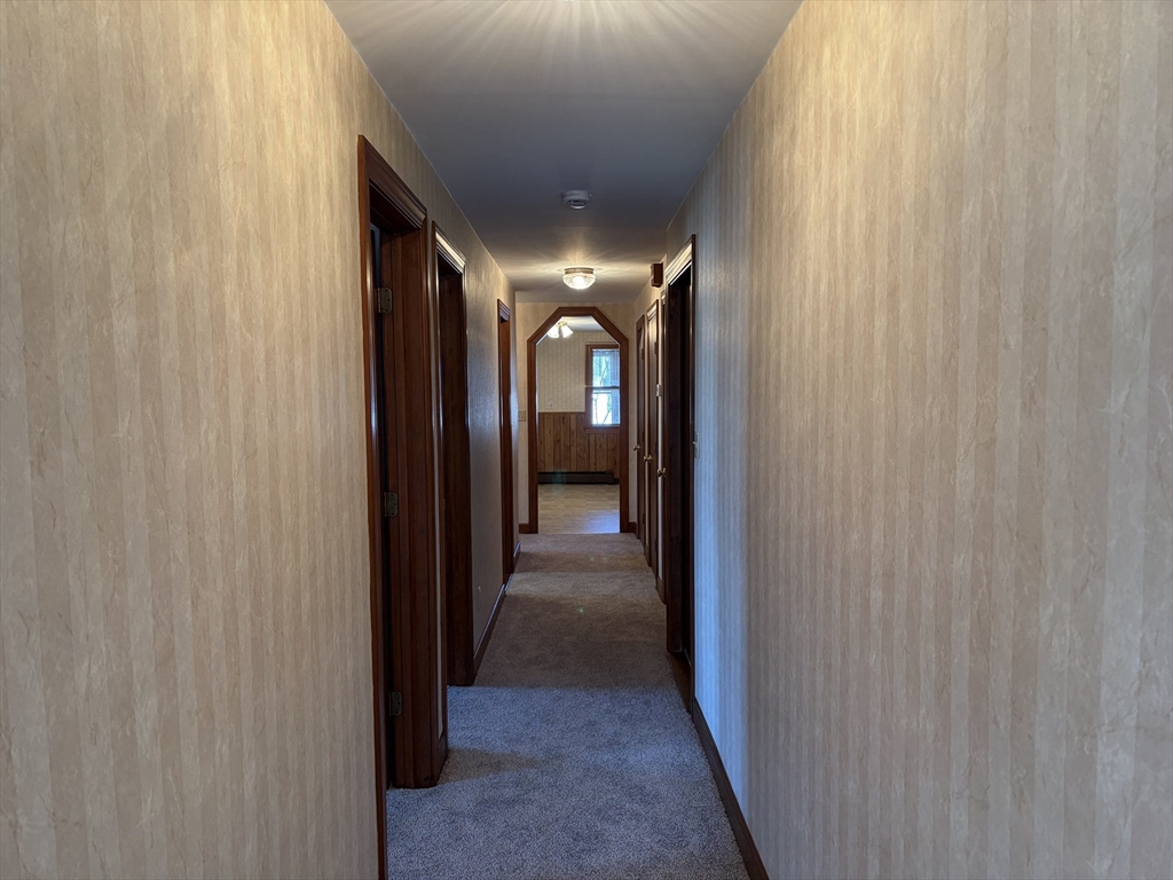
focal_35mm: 26
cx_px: 586
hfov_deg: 67.3
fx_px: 881
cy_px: 440
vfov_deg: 53.1
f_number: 1.6
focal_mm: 5.96
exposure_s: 1/60
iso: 125
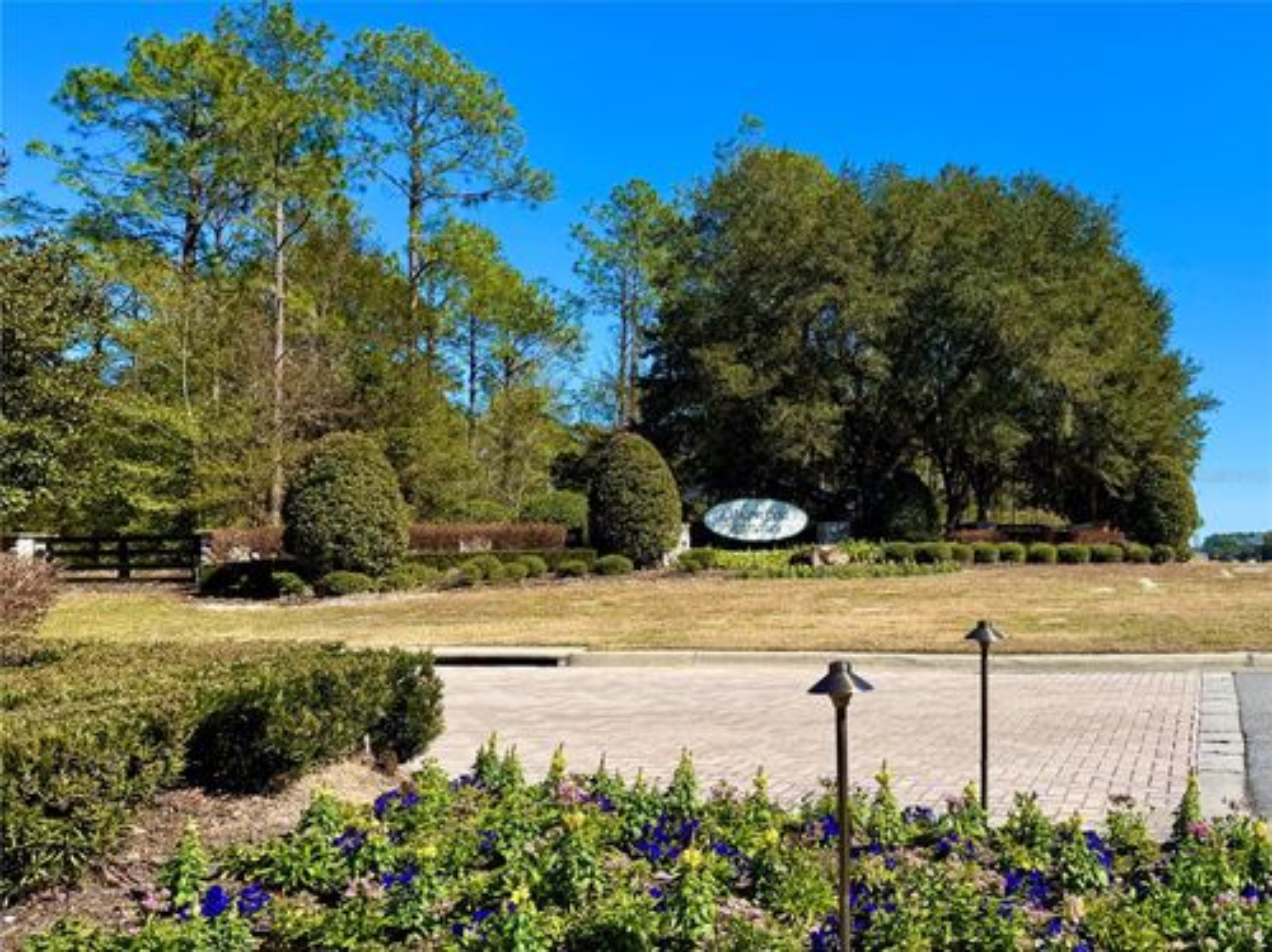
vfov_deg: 56.7
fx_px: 881
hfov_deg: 71.6
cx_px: 636
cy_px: 476
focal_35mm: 24
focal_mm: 6.76
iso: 80
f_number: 1.78
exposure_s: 1/4167
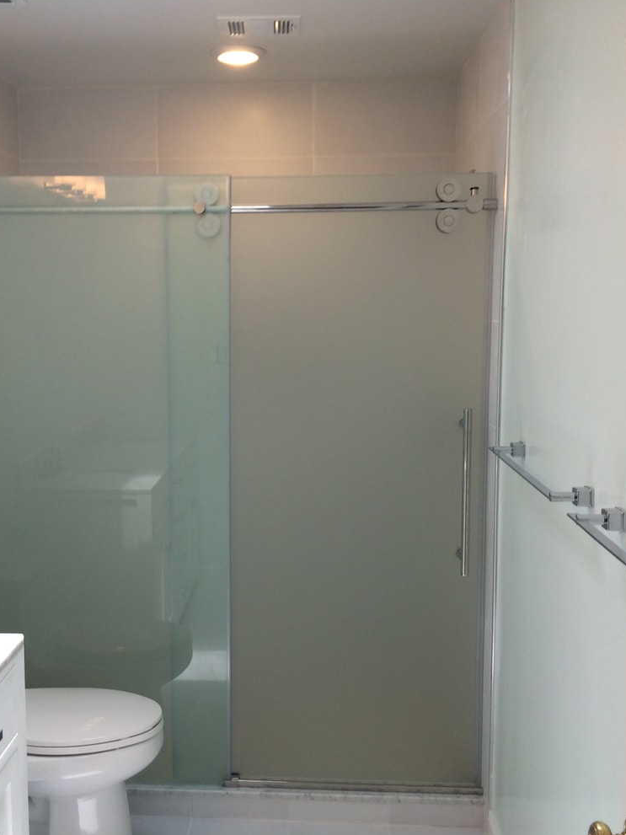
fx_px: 941
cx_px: 242
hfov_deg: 36.6
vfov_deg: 47.9
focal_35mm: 39
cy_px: 417
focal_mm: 4.15
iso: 32
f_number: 2.2
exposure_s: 1/60
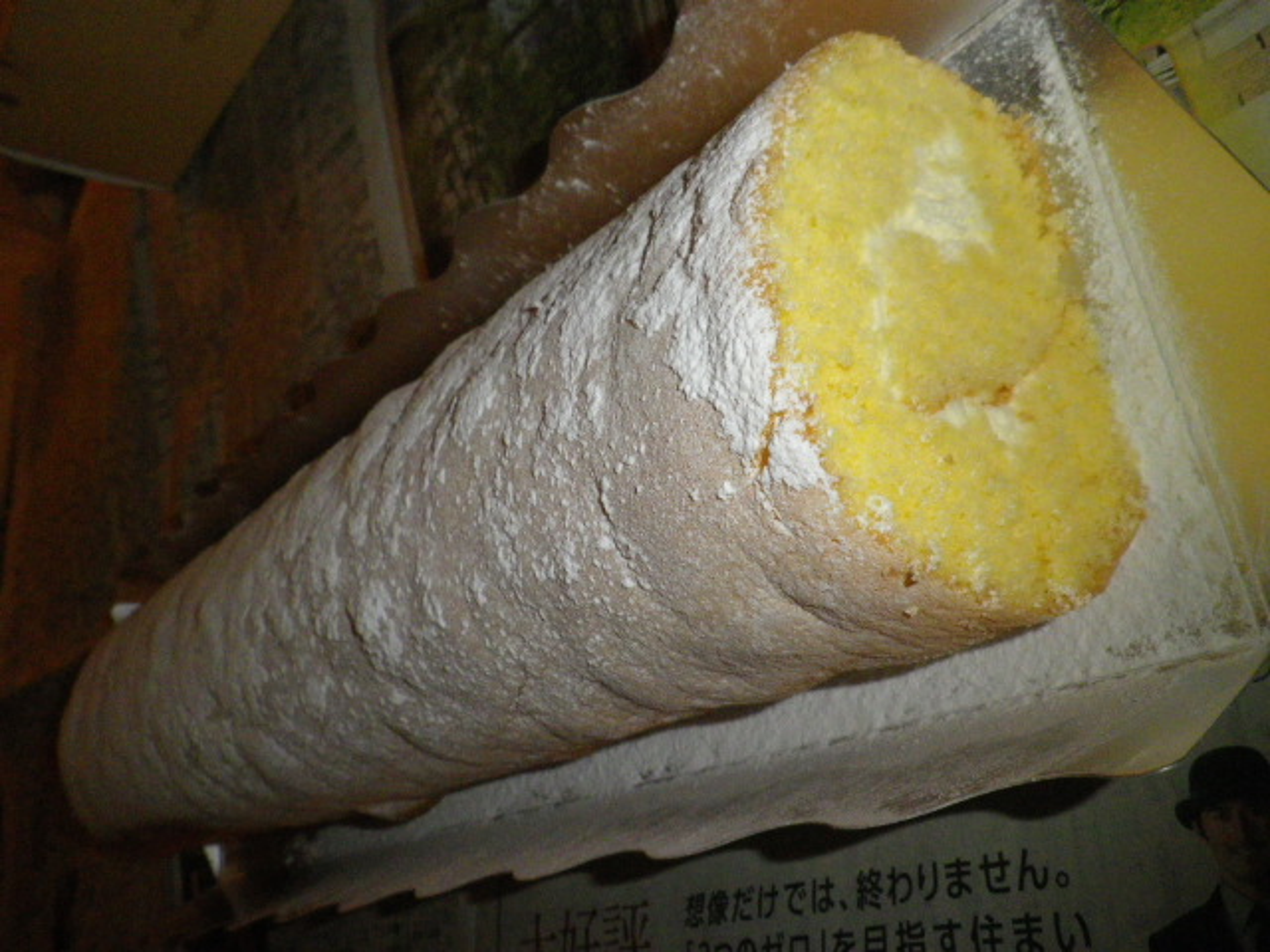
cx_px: 635
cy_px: 476
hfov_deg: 63.4
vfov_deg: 49.7
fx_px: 1027
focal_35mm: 28
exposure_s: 1/50
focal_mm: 5
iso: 500
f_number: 8.3
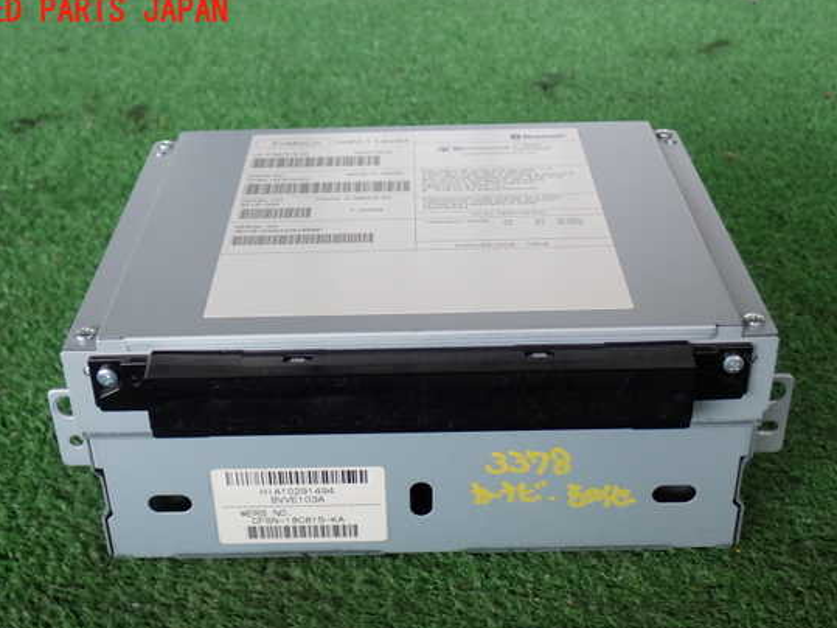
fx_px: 1185
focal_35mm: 49
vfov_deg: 29.6
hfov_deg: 38.9
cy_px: 342
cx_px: 412
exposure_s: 1/60
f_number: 2.9
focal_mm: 7.84
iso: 200
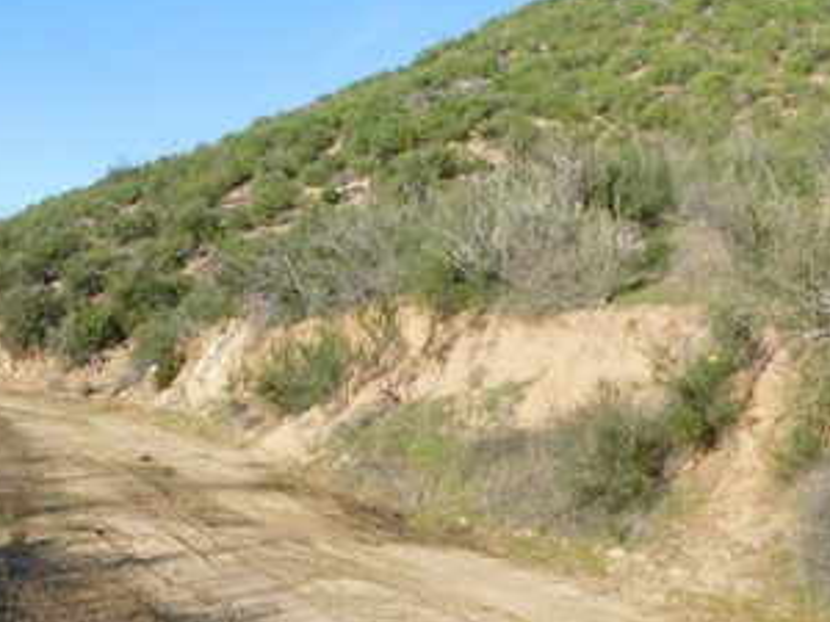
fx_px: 1175
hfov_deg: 36.6
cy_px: 381
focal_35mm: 49
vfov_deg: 29.6
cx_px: 89
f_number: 3
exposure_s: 1/1000
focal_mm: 4
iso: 125
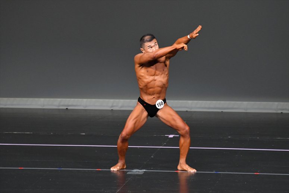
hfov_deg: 6.5
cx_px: 144
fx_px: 2528
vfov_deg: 4.4
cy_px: 96
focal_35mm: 315
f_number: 5.6
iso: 4000
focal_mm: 210
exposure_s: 1/400
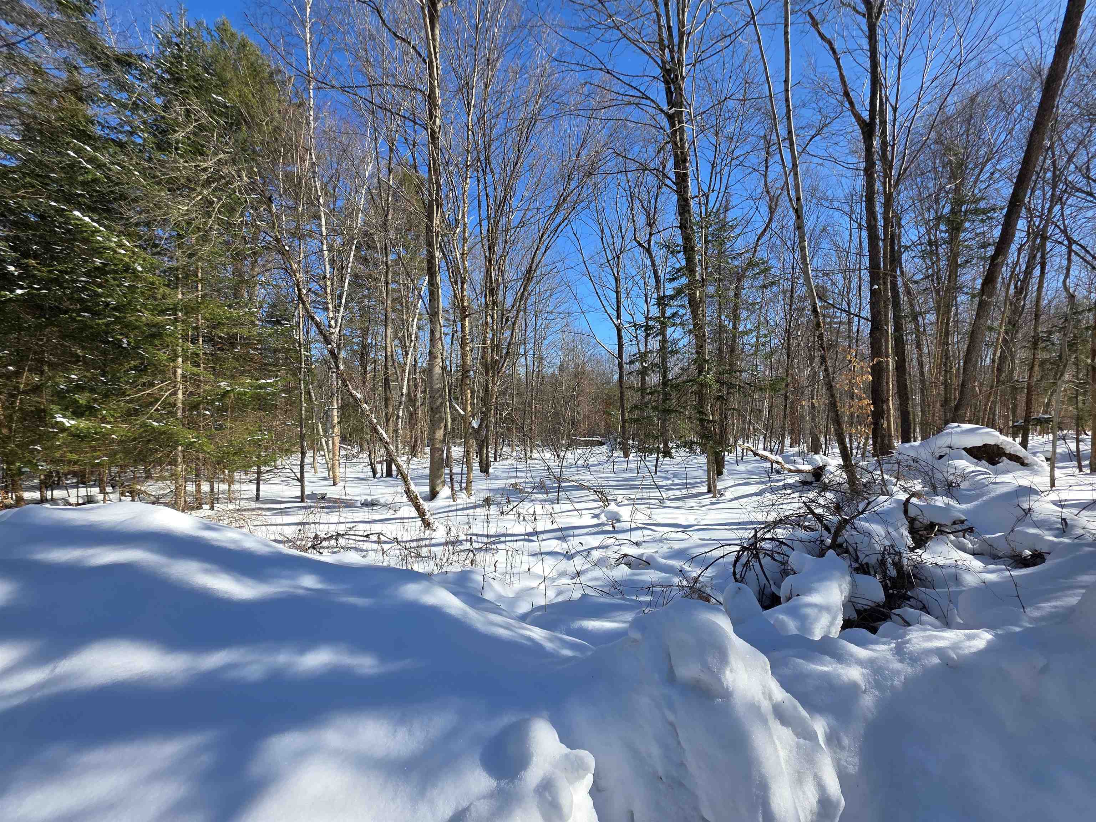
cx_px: 548
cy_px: 411
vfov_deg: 89.9
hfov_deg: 106.2
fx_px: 412
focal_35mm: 13
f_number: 1.9
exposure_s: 1/1332
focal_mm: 2.2
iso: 40
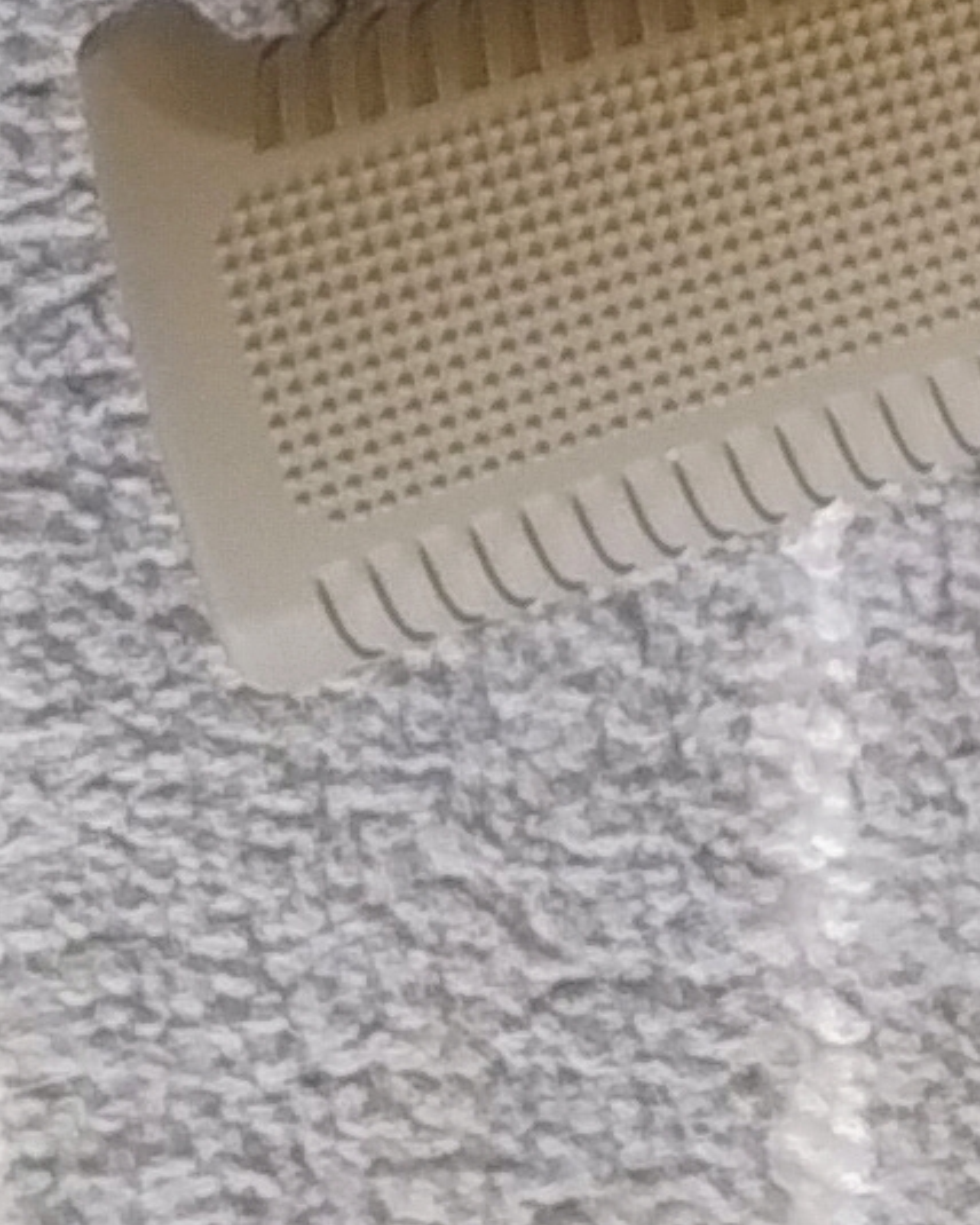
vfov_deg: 9.8
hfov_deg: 8.4
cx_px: 1639
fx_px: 6490
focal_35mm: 179
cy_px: -1424
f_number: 1.8
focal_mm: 5.56
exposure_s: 1/33.3
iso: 2197
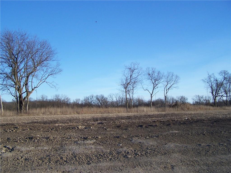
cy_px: 86
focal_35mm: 38
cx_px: 116
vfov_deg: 37.7
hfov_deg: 49.0
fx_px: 254
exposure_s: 1/500
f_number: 2.8
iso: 80
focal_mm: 6.3
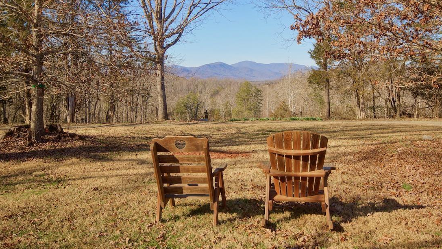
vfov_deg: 31.9
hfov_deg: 53.9
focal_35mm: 37
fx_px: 434
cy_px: 93
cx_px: 245
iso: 100
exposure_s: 1/125
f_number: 8
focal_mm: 20
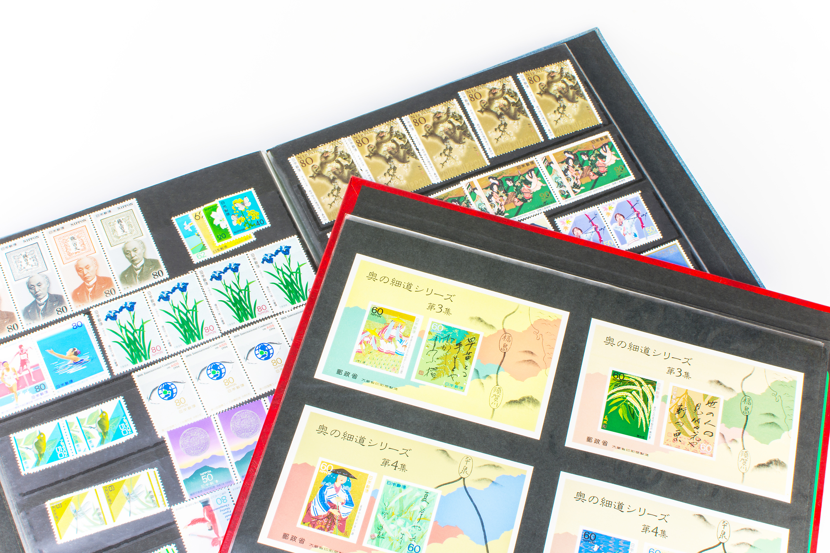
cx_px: 415
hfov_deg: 37.9
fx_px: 1210
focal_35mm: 52
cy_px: 276
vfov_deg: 25.7
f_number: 14
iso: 100
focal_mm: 35
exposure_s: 1.6
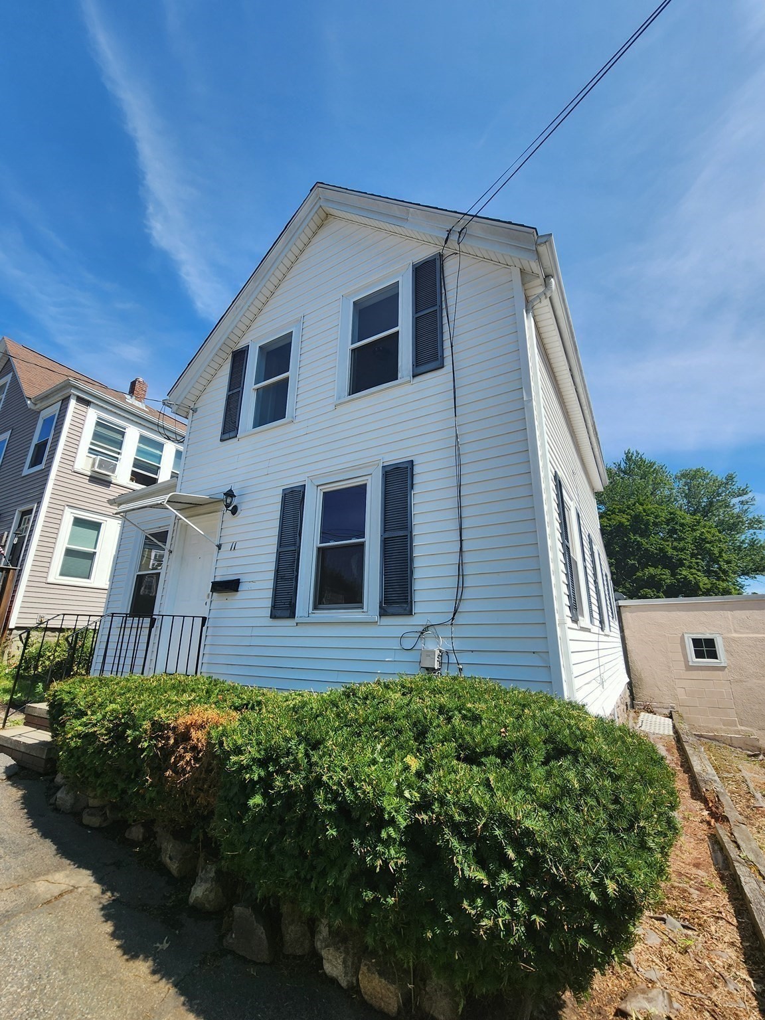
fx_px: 383
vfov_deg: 106.2
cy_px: 510
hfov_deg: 89.9
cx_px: 382
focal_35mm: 13
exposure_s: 1/1742
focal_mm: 2.2
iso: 50
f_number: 2.2
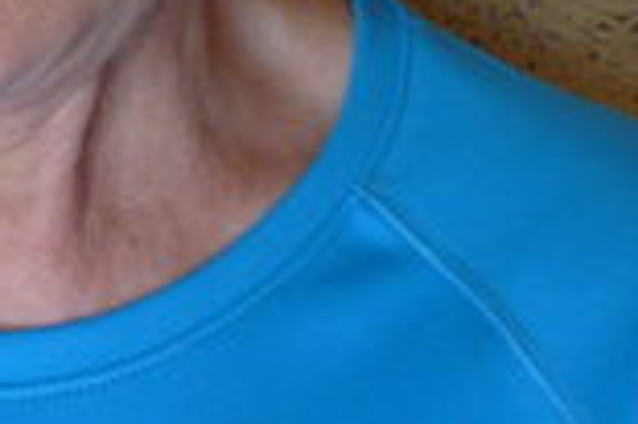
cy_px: -243
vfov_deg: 10.2
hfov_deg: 15.3
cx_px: -142
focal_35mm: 129
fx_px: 2284
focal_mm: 6
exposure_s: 1/30
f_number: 2.8
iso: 200
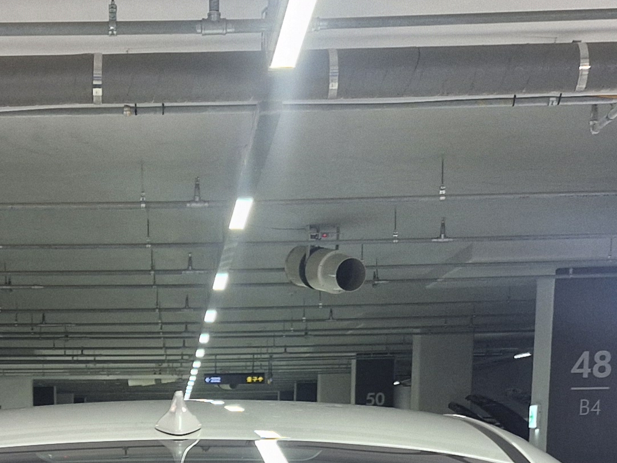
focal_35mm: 85
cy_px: 748
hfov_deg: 22.8
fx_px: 1515
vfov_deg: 15.6
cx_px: 146
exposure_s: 1/55
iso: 64
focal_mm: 5.54
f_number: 1.8
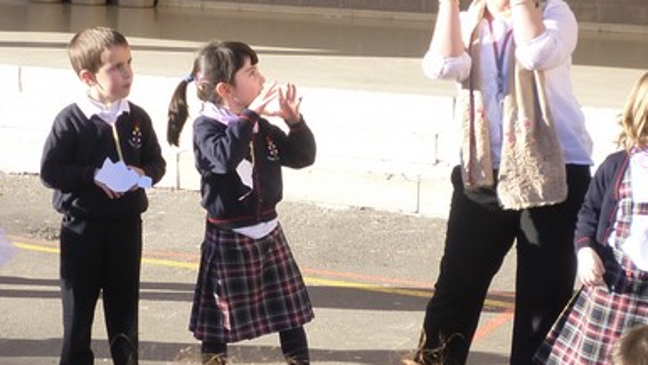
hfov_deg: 25.3
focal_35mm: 84
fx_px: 1444
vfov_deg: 14.3
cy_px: 283
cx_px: 301
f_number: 3.3
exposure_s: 1/250
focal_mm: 5.2
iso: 125
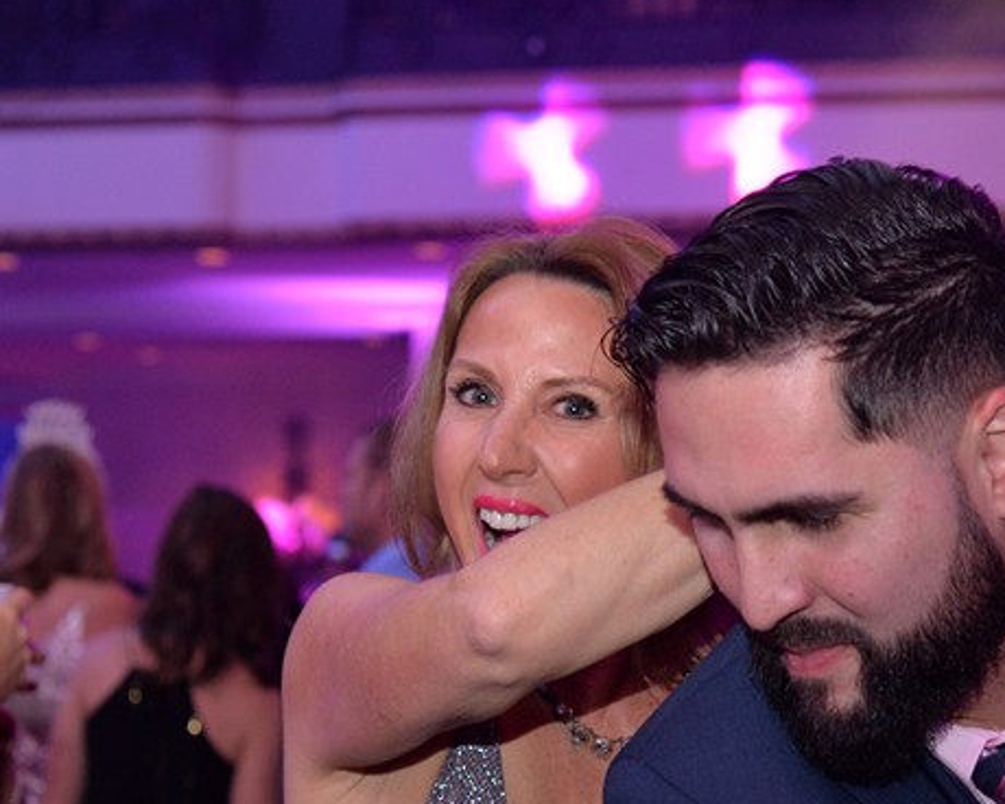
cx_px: 900
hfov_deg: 18.5
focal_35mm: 102
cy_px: 698
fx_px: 3034
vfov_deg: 15.0
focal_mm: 50
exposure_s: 1/80
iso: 2000
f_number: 4.5
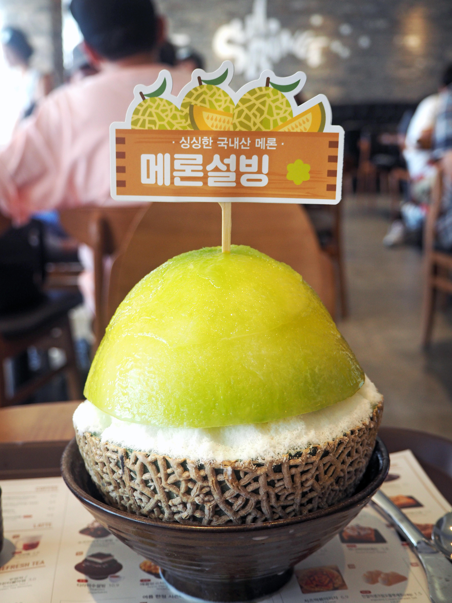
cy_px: 302
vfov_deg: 41.2
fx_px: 801
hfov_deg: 31.5
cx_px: 226
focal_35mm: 46
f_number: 4.5
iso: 400
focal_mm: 23
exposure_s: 1/60
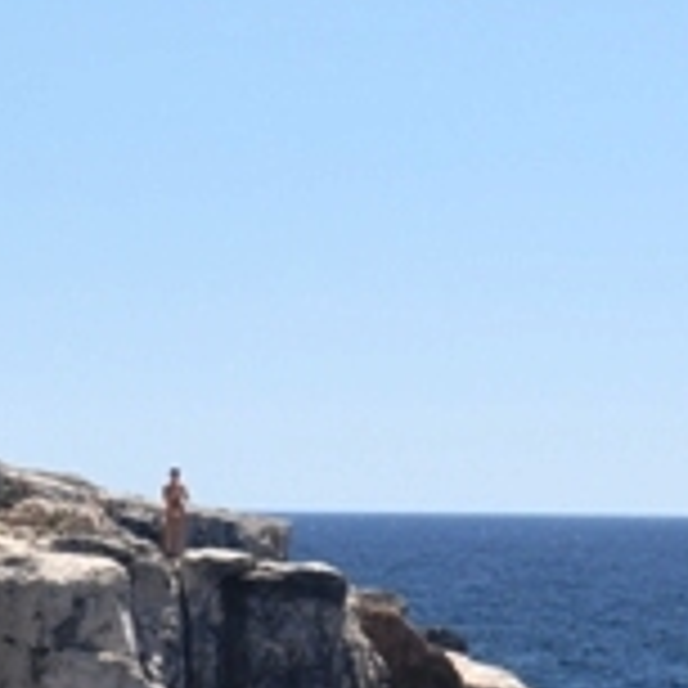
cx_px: 342
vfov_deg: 13.6
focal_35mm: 120
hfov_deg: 14.5
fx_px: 2698
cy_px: 1045
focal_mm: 18
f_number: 7.1
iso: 200
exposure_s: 1/200
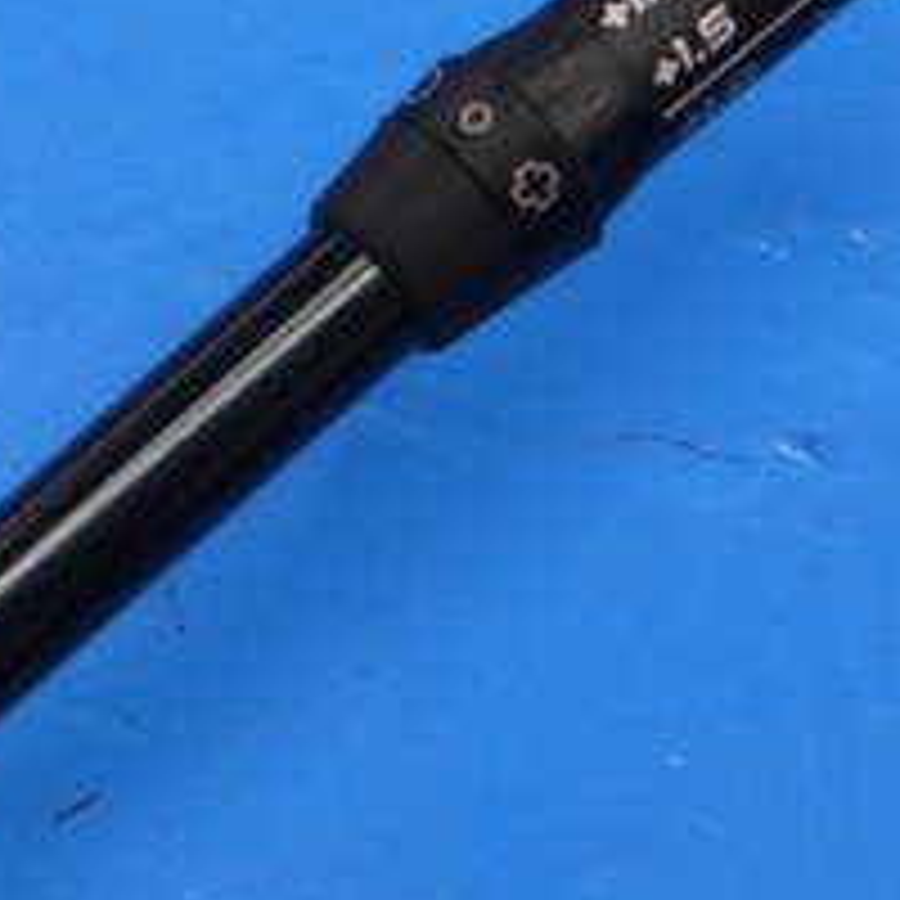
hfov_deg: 9.4
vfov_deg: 9.3
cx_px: 436
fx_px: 5501
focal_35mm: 187
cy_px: 122
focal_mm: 33
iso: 200
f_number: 5.2
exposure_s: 1/60
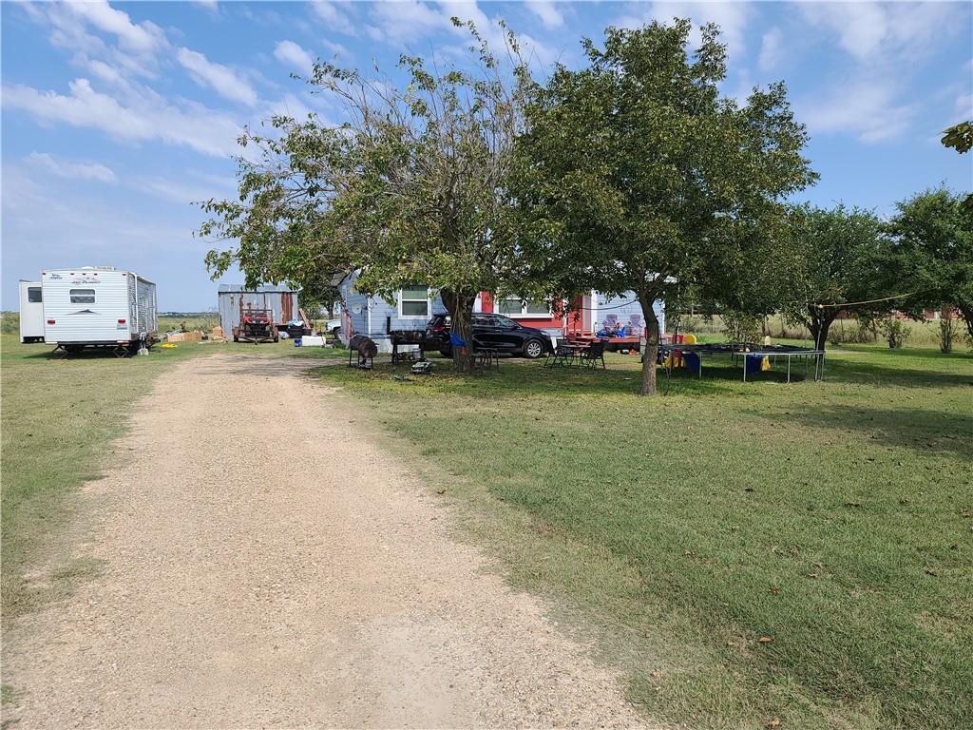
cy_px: 365
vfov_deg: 54.9
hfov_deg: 69.4
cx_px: 486
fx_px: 703
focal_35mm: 25
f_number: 1.8
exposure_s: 1/784
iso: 16
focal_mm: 7
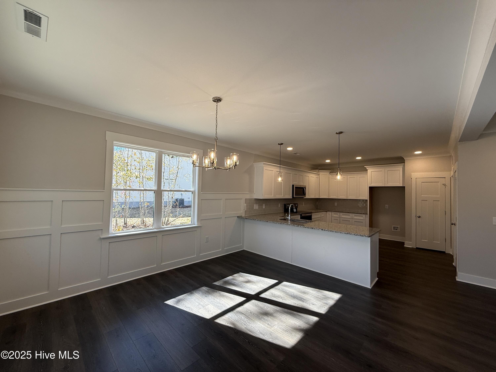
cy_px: 186
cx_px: 248
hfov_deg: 102.1
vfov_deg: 85.7
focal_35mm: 14
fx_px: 201
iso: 50
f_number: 2.2
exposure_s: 1/158
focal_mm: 2.22
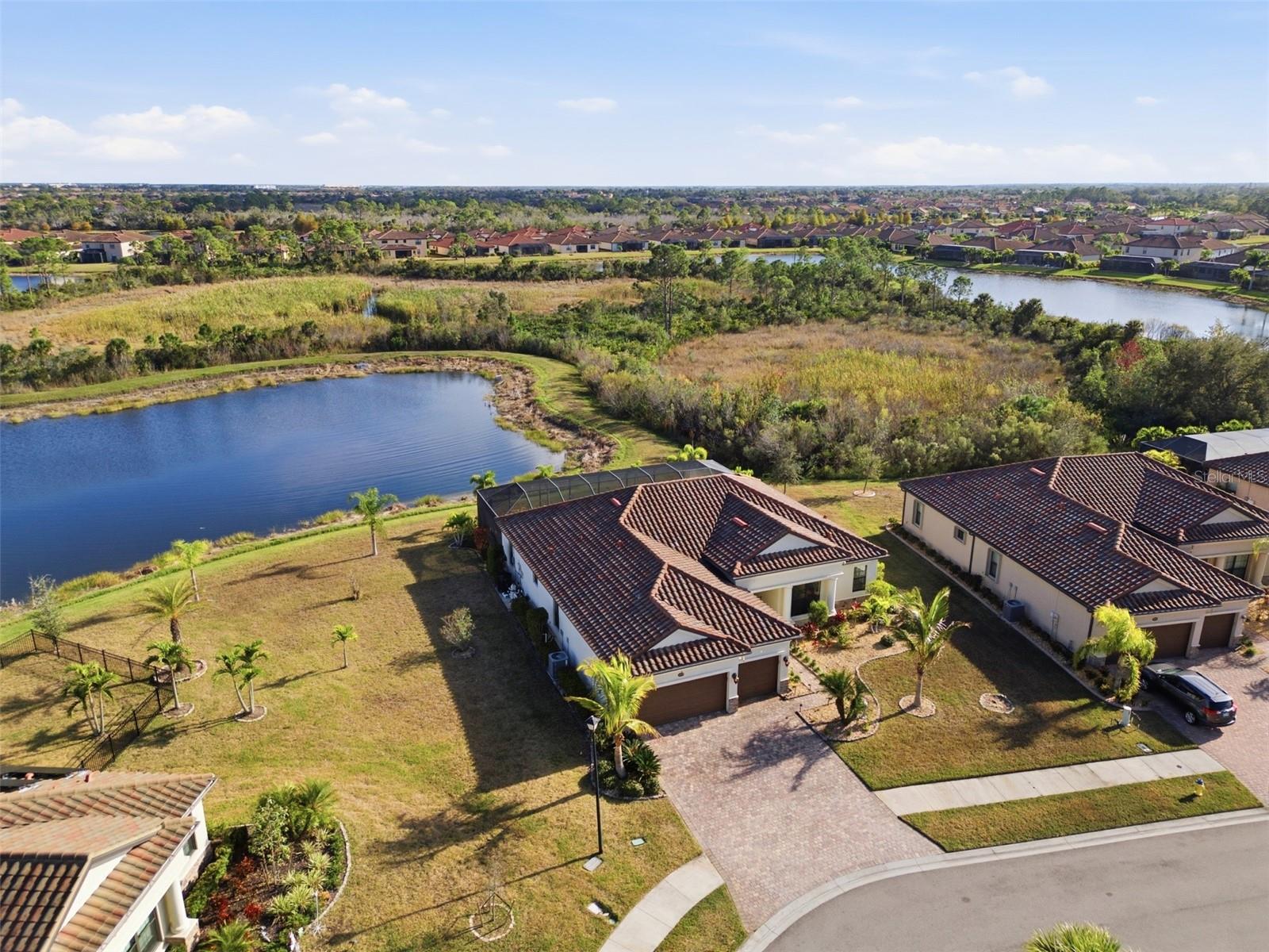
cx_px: 634
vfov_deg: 56.8
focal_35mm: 24
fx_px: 880
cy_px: 476
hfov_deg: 71.6
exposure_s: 1/60
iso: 110
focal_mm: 6.7
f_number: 1.7
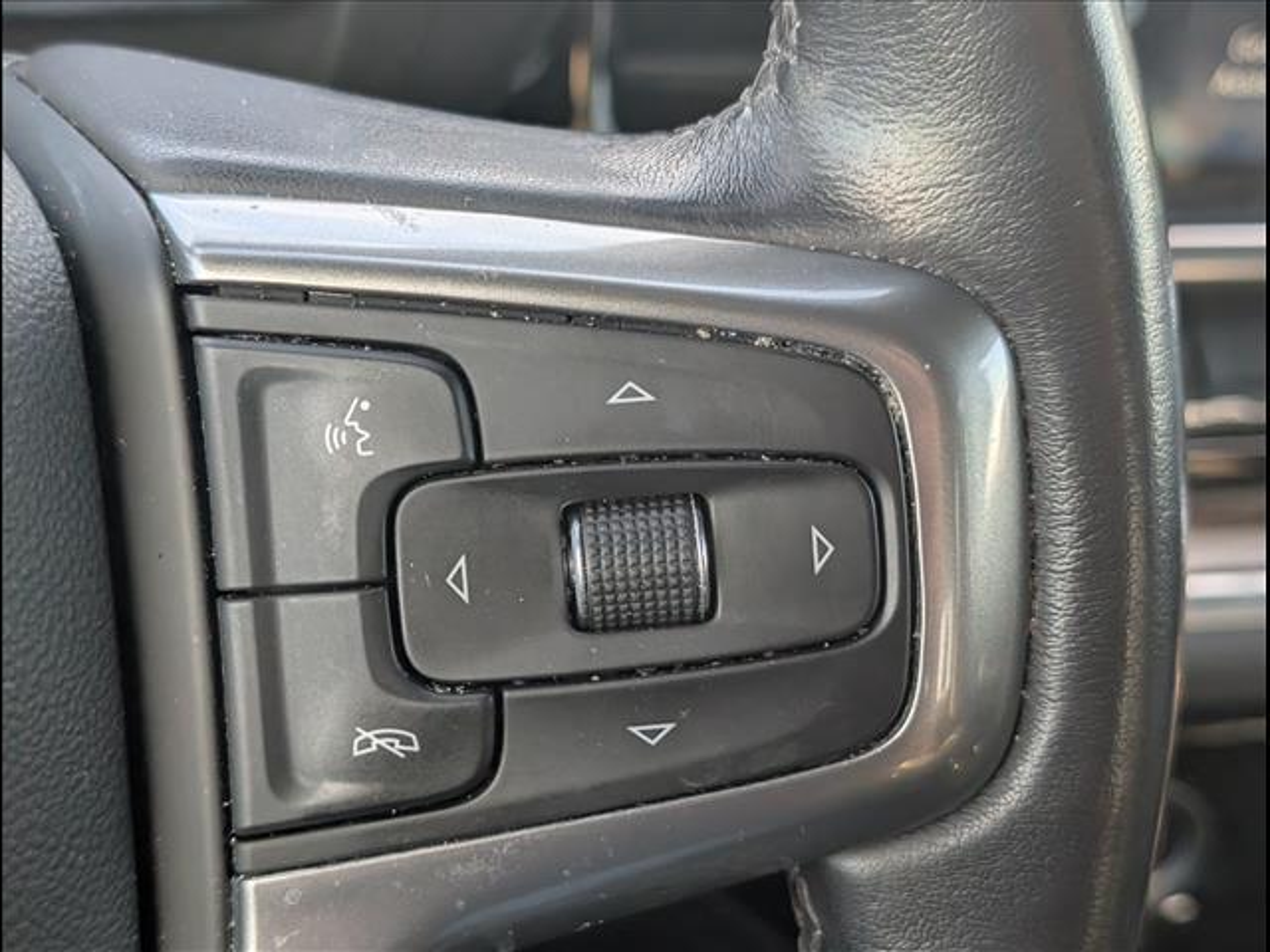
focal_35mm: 49
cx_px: 635
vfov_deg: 29.7
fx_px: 1798
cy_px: 476
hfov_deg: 38.9
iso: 495
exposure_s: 1/833
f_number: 1.68
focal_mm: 6.9
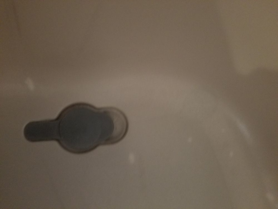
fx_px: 209
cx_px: 139
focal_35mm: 26
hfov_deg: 67.3
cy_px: 104
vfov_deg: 53.1
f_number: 1.7
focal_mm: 4.25
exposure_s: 1/10
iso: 400
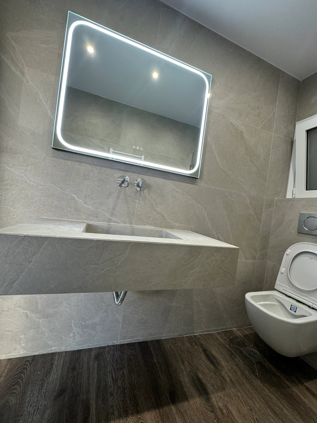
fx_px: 171
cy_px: 212
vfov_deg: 102.1
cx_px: 158
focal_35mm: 14
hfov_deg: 85.7
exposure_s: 1/100
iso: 200
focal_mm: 2.22
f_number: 2.2
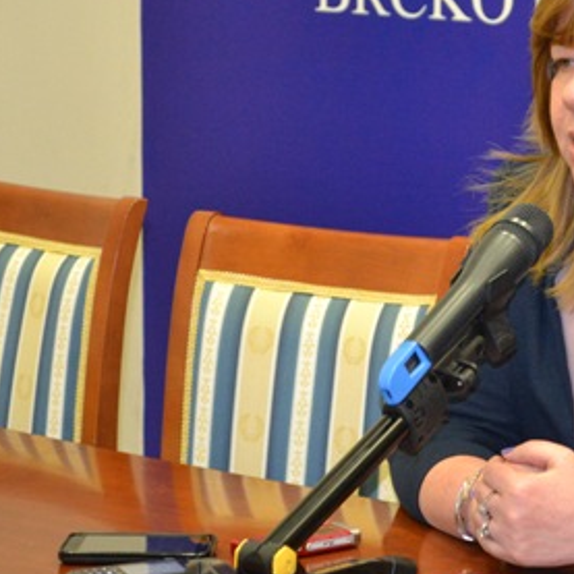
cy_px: 181
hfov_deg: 10.7
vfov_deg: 10.8
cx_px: 516
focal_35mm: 162
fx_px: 3039
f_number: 5.6
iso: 2800
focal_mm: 55
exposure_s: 1/60
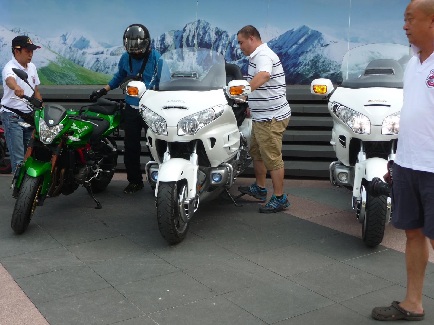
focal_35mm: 48
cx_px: 217
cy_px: 162
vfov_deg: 30.3
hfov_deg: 39.7
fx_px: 602
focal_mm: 8
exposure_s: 1/200
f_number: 4.2
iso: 100
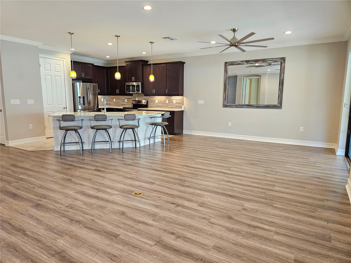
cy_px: 132
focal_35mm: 23
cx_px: 176
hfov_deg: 73.9
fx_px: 233
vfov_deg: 58.9
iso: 800
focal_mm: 5.4
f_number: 1.8
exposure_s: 1/120
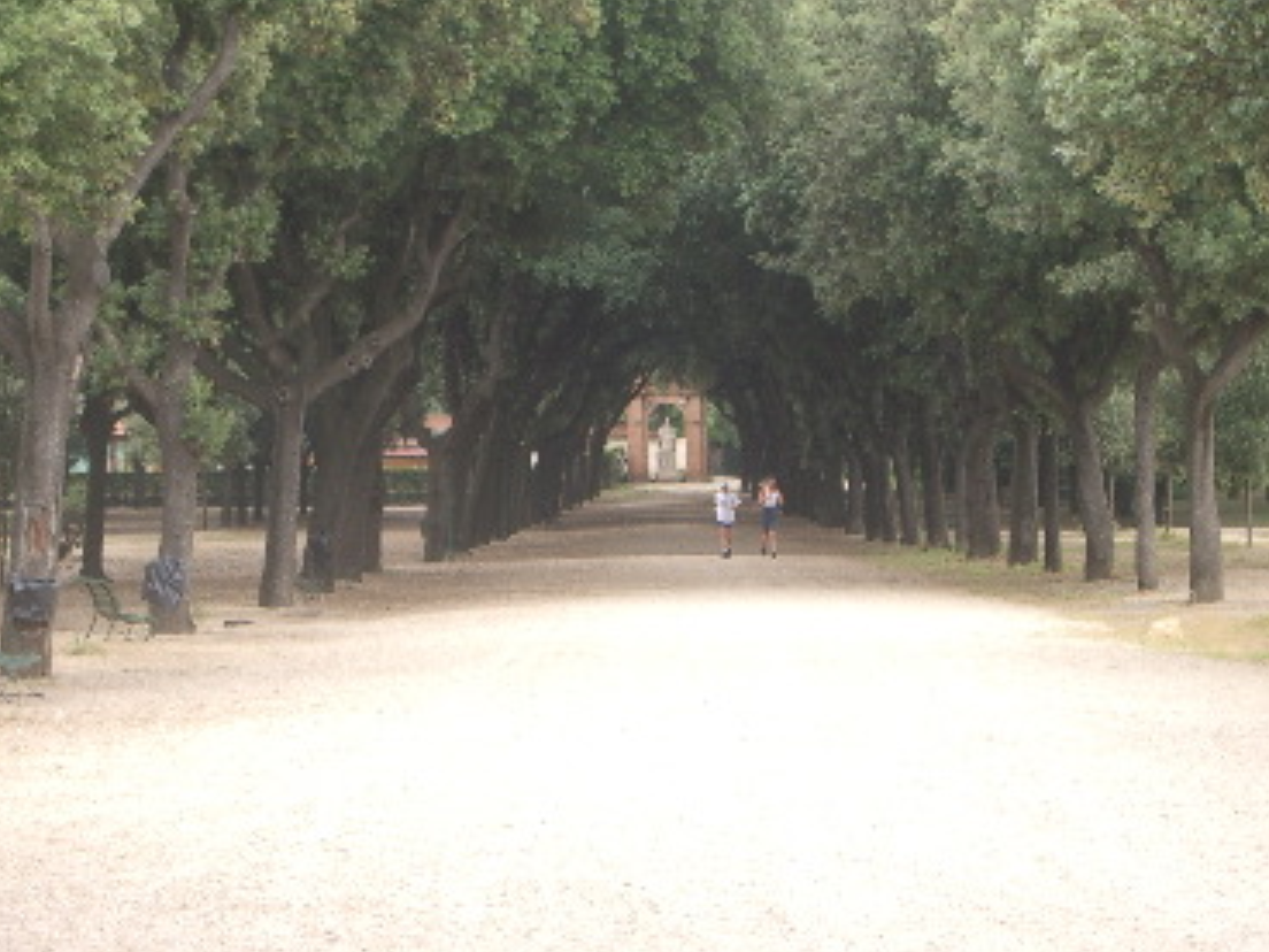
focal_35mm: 120
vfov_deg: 12.3
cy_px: 457
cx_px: 628
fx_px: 4399
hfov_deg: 16.4
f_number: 4.8
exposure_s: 1/50
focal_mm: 17.4
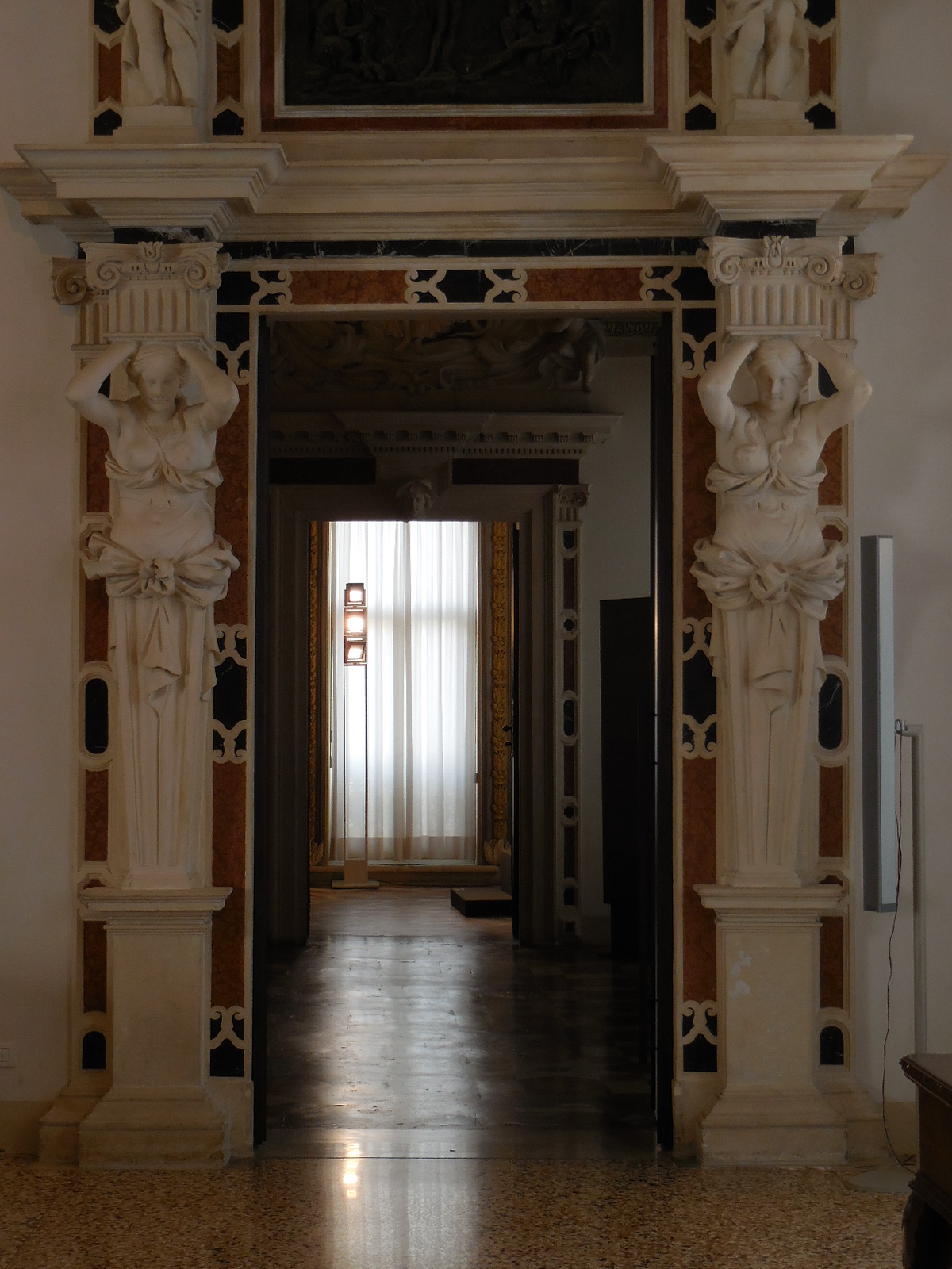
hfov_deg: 24.0
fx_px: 2237
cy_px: 634
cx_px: 476
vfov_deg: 31.7
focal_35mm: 61
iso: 160
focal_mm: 11
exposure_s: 1/30
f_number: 4.5
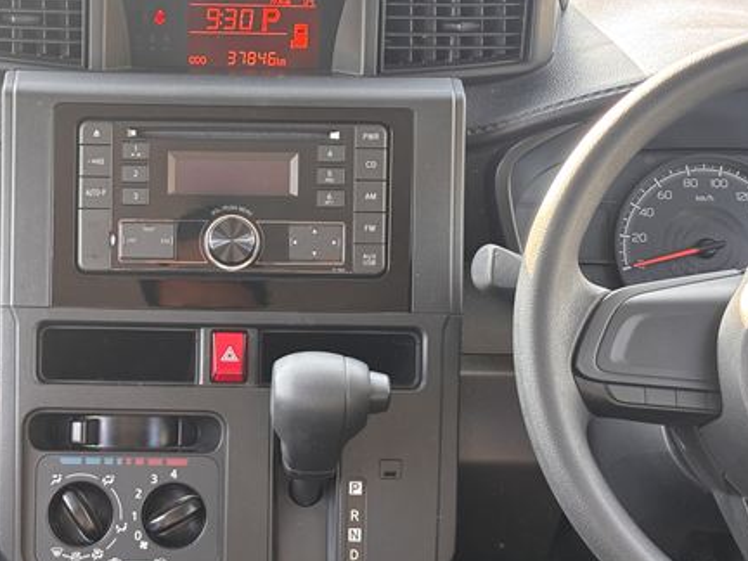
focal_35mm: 77
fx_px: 1664
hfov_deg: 25.1
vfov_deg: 19.1
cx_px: 215
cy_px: 301
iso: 80
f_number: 1.6
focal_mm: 5.96
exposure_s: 1/60
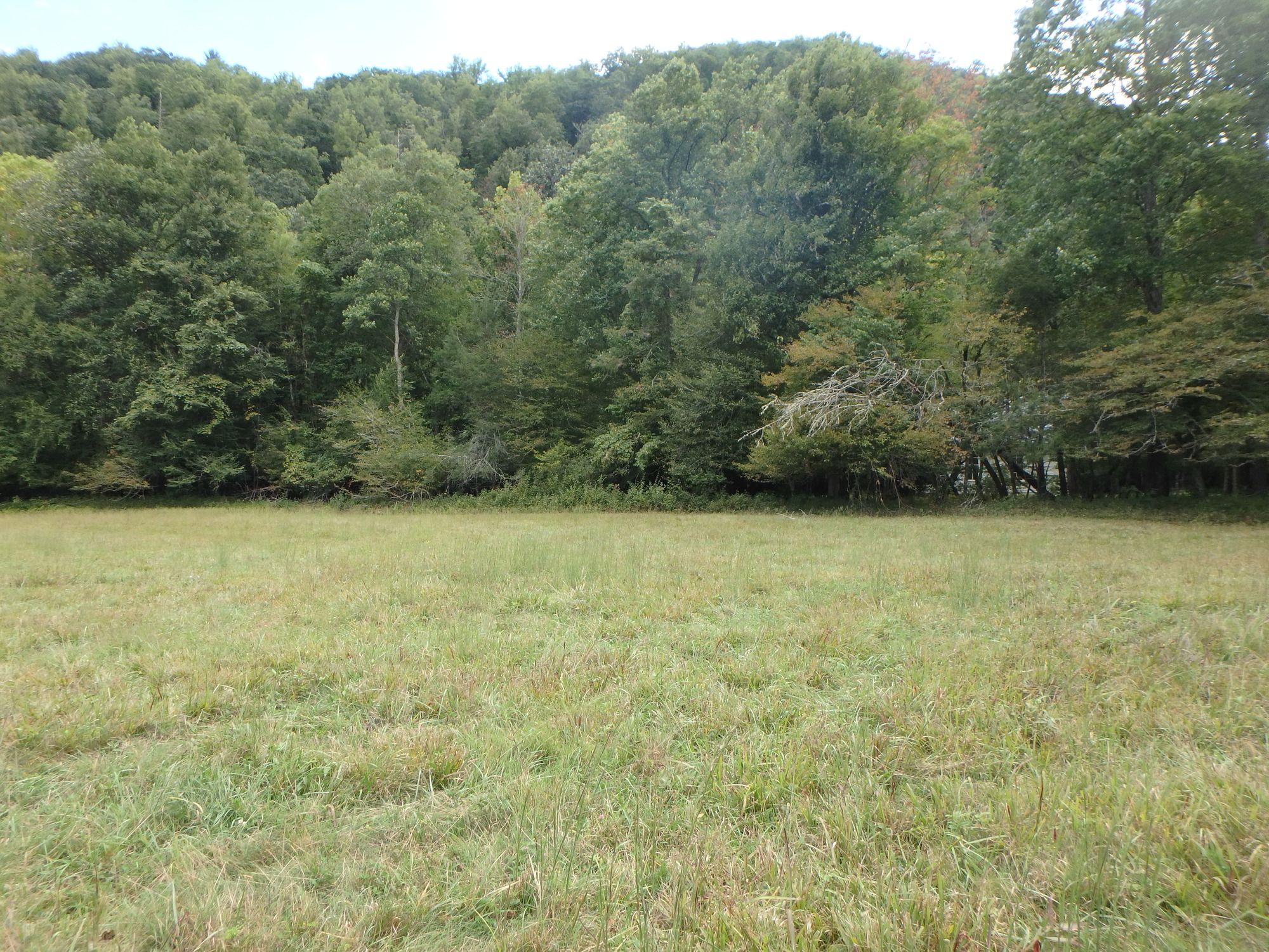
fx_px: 770
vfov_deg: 63.4
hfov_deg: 79.0
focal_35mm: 21
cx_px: 634
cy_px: 476
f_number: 3.5
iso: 125
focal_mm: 3.7
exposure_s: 1/200
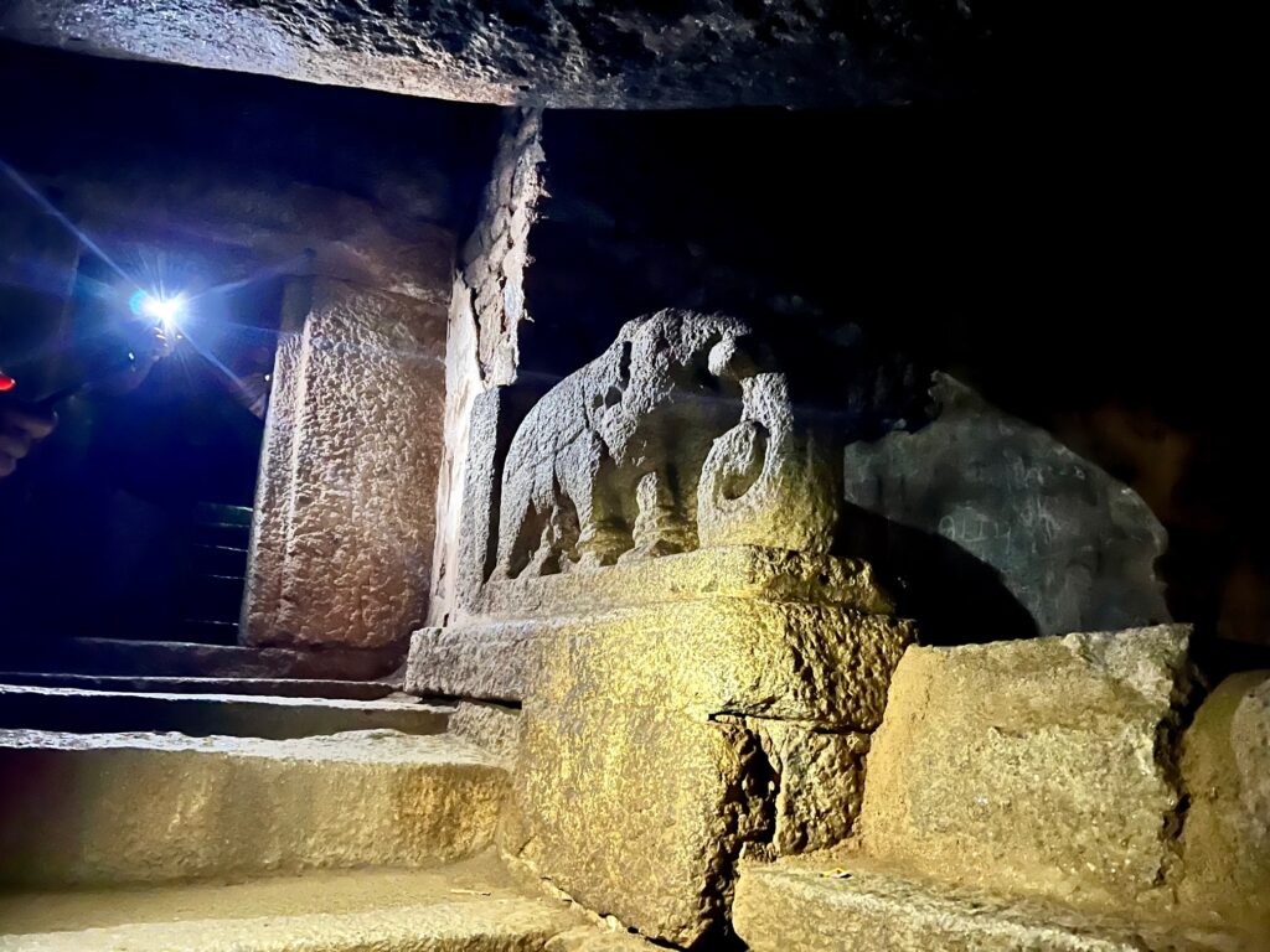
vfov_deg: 53.1
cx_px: 635
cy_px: 476
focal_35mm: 26
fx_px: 954
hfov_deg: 67.3
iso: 1600
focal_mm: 5.7
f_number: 1.5
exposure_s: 1/9
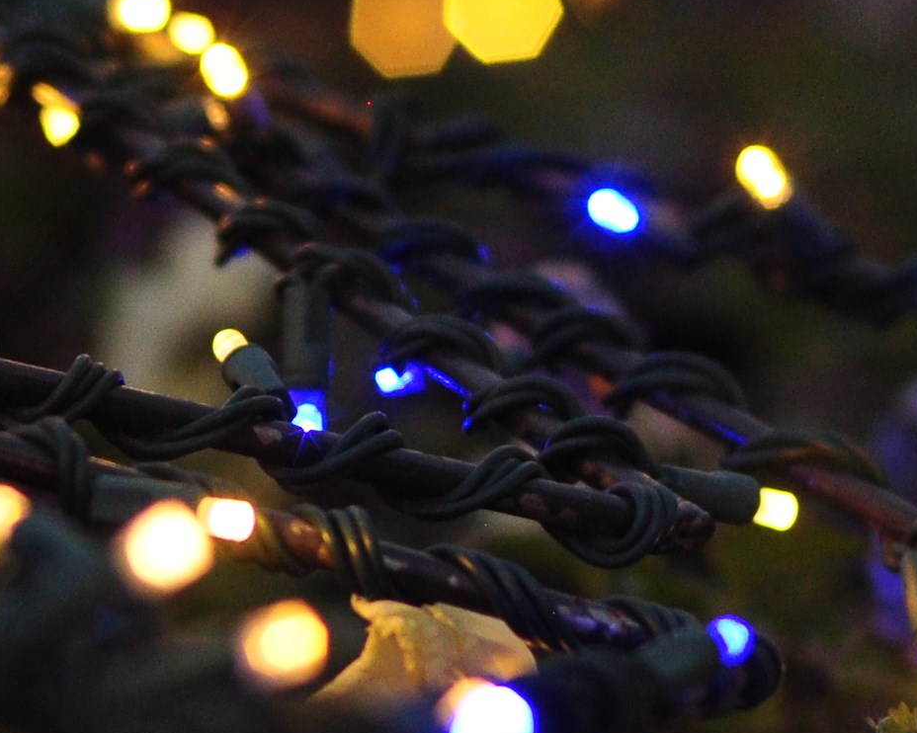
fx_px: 8819
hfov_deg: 5.9
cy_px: 100
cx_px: -38
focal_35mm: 325
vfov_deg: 4.8
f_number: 2.5
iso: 500
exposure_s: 1/200
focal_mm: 50
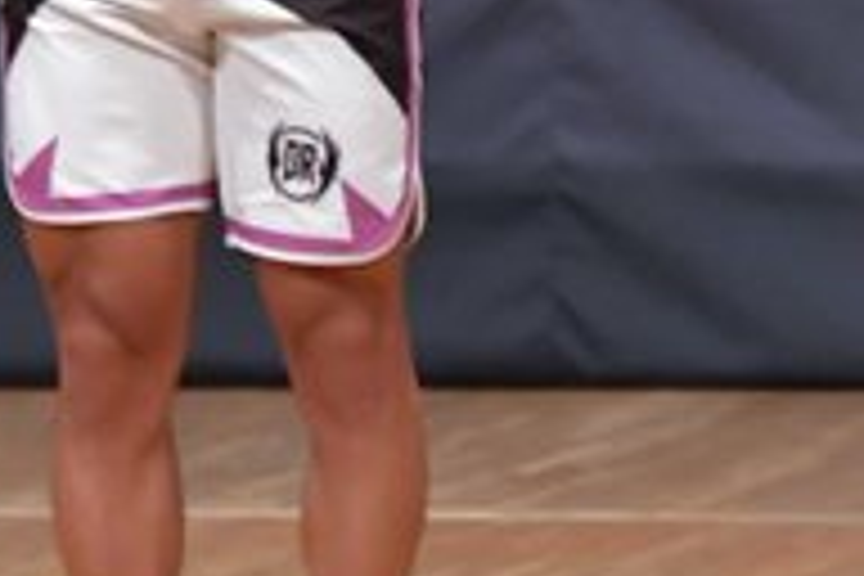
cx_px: 376
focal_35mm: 1211
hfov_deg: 1.7
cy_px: -72
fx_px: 29062
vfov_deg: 1.1
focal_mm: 200
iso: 6400
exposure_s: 1/400
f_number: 5.6
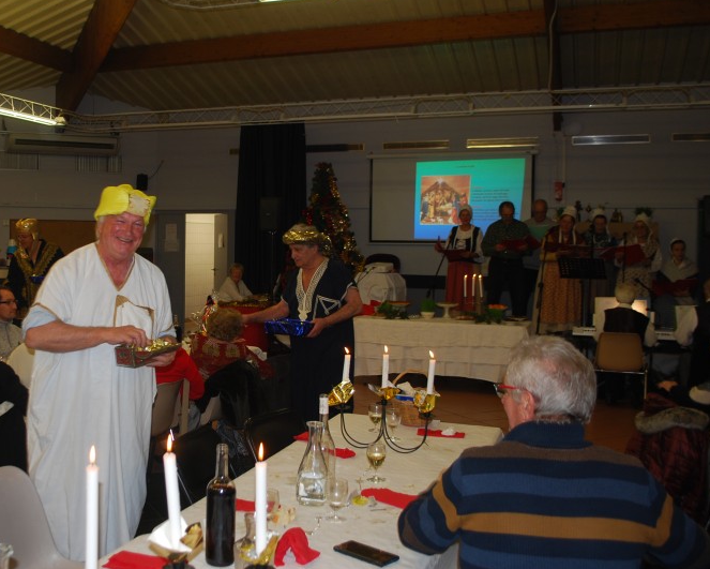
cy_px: 257
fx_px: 799
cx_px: 235
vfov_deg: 39.1
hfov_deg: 47.1
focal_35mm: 38
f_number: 3.8
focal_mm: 20
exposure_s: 1/60
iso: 200
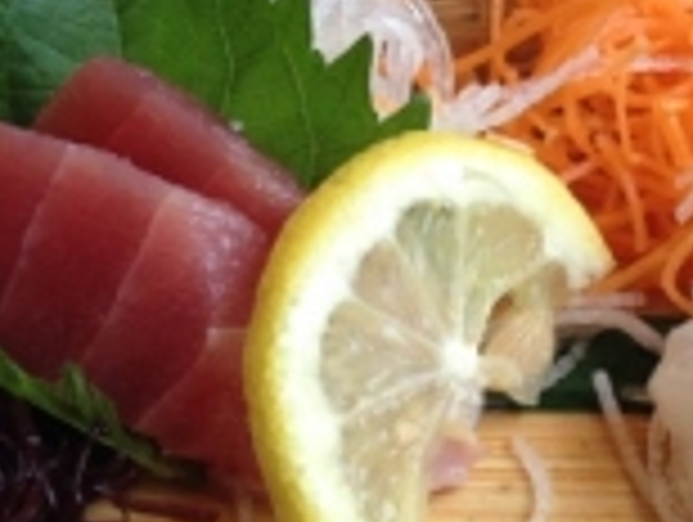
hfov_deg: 18.2
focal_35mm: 107
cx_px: 522
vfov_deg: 13.7
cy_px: 29
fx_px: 2145
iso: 80
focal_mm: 4.12
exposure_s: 1/120
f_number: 2.4
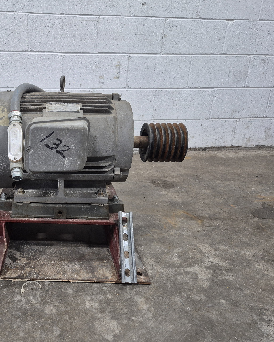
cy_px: 169
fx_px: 314
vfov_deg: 57.2
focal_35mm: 31
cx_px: 50
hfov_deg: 44.5
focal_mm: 5.4
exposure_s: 1/120
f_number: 1.8
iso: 320
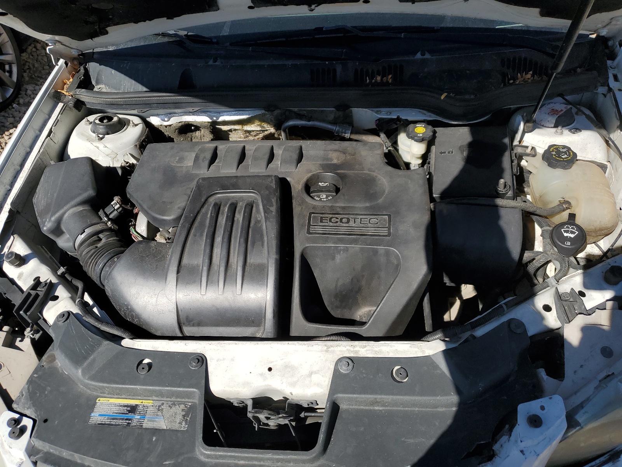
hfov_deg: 67.3
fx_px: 467
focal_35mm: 26
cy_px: 234
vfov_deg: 53.1
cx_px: 311
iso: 50
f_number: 1.5
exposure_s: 1/5000
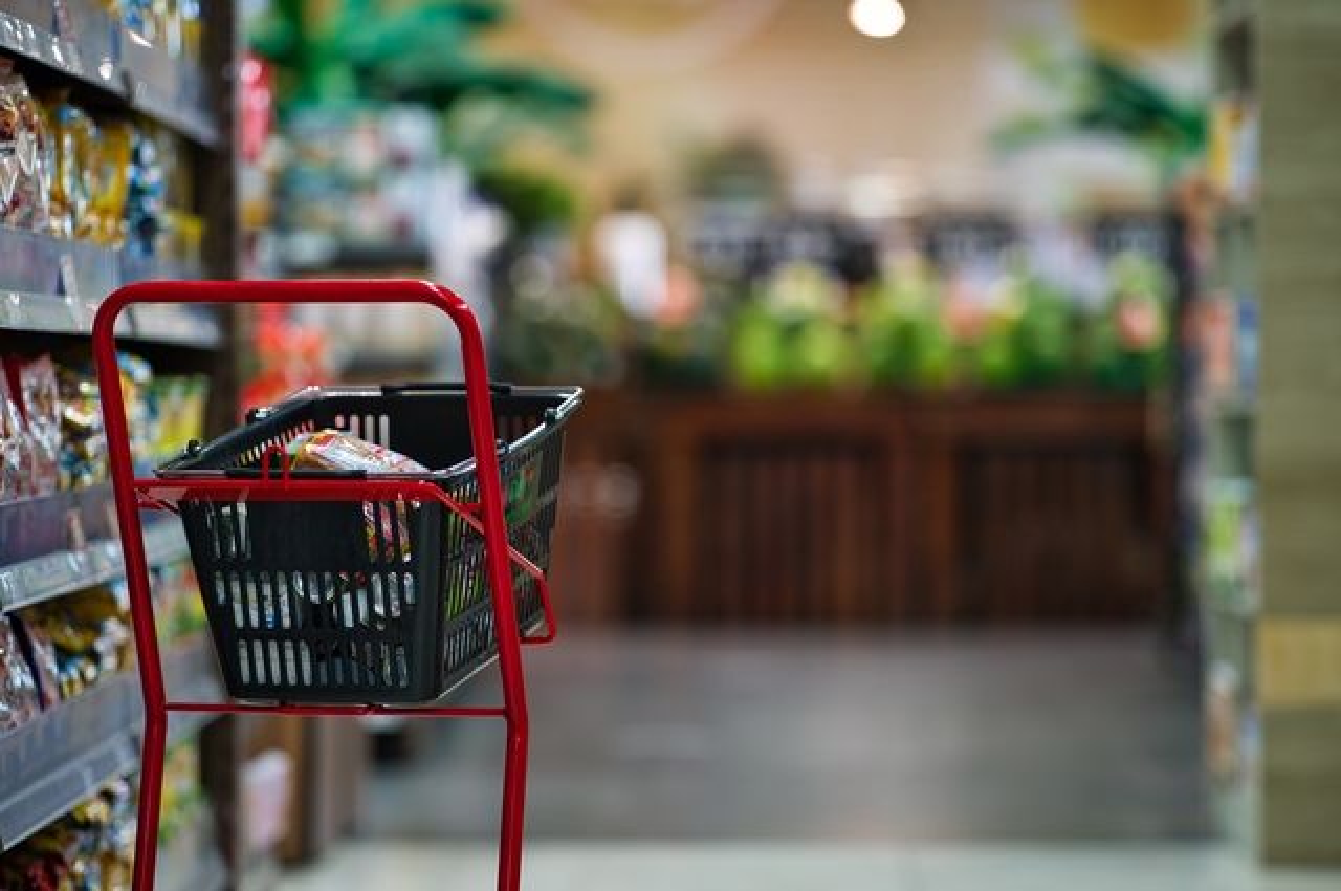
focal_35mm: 135
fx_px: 5022
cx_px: 670
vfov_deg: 10.1
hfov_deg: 15.2
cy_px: 446
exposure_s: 1/125
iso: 250
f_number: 2
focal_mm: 135
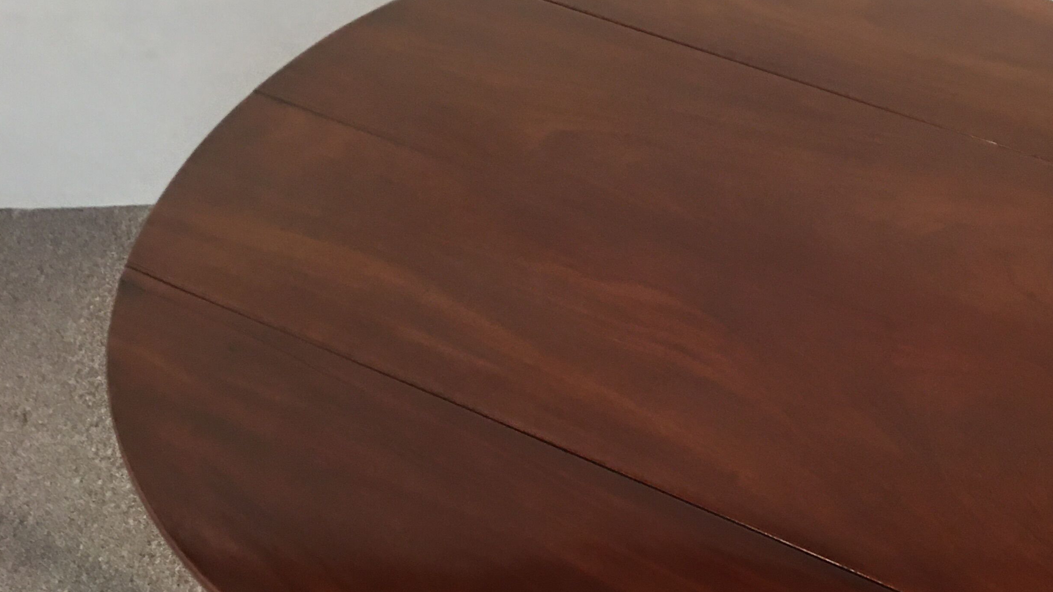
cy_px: 555
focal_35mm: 52
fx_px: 1452
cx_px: 631
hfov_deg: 39.7
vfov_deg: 22.4
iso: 80
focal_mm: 4.15
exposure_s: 1/10
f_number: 2.2
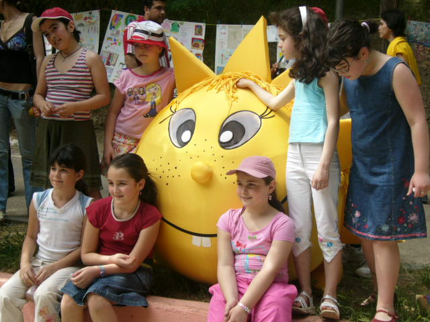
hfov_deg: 32.2
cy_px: 161
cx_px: 215
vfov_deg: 24.4
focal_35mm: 60
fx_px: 745
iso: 50
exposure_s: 1/160
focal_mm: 10
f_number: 3.7
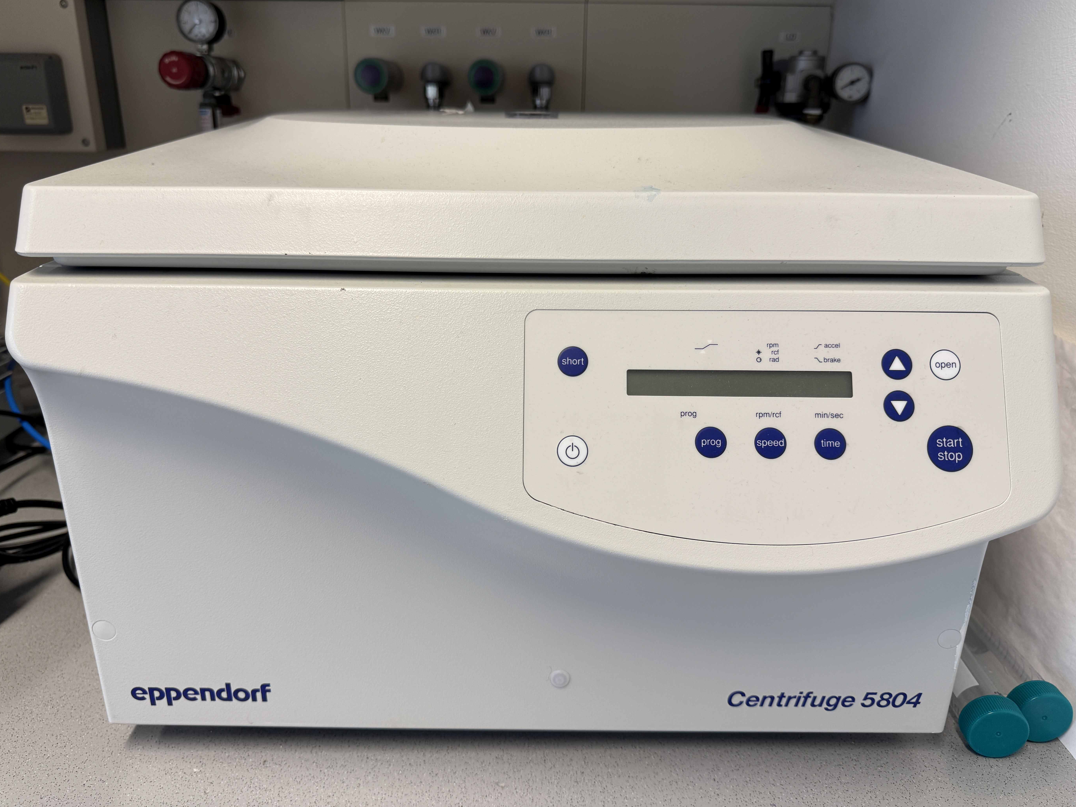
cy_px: 387
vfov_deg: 54.9
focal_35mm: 25
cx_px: 527
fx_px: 777
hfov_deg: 69.4
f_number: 1.78
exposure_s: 1/100
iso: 100
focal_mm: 6.76
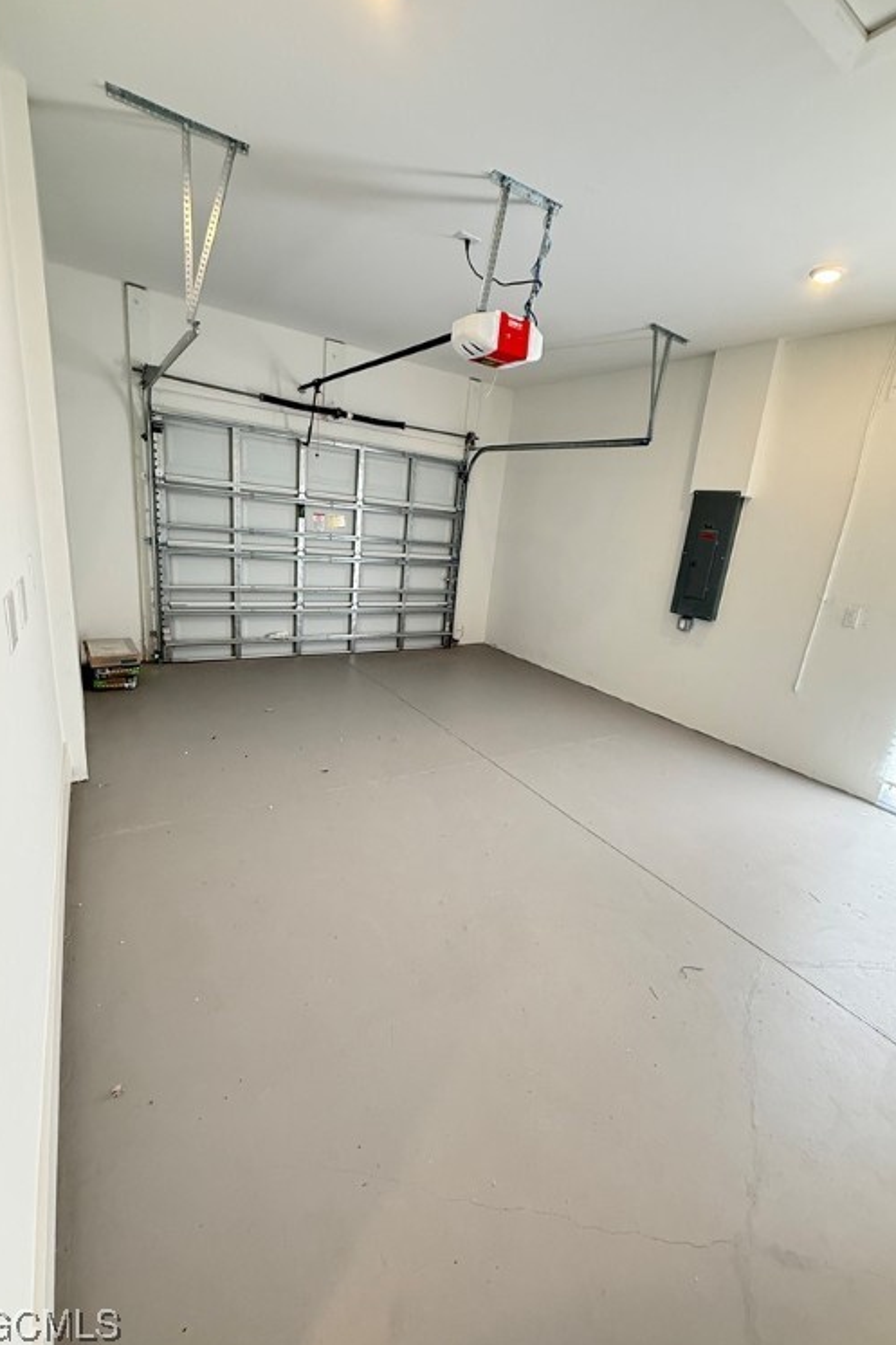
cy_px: 672
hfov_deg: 77.3
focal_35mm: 15
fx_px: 560
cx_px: 467
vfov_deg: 100.4
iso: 250
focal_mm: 2.22
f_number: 2.2
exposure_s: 1/60
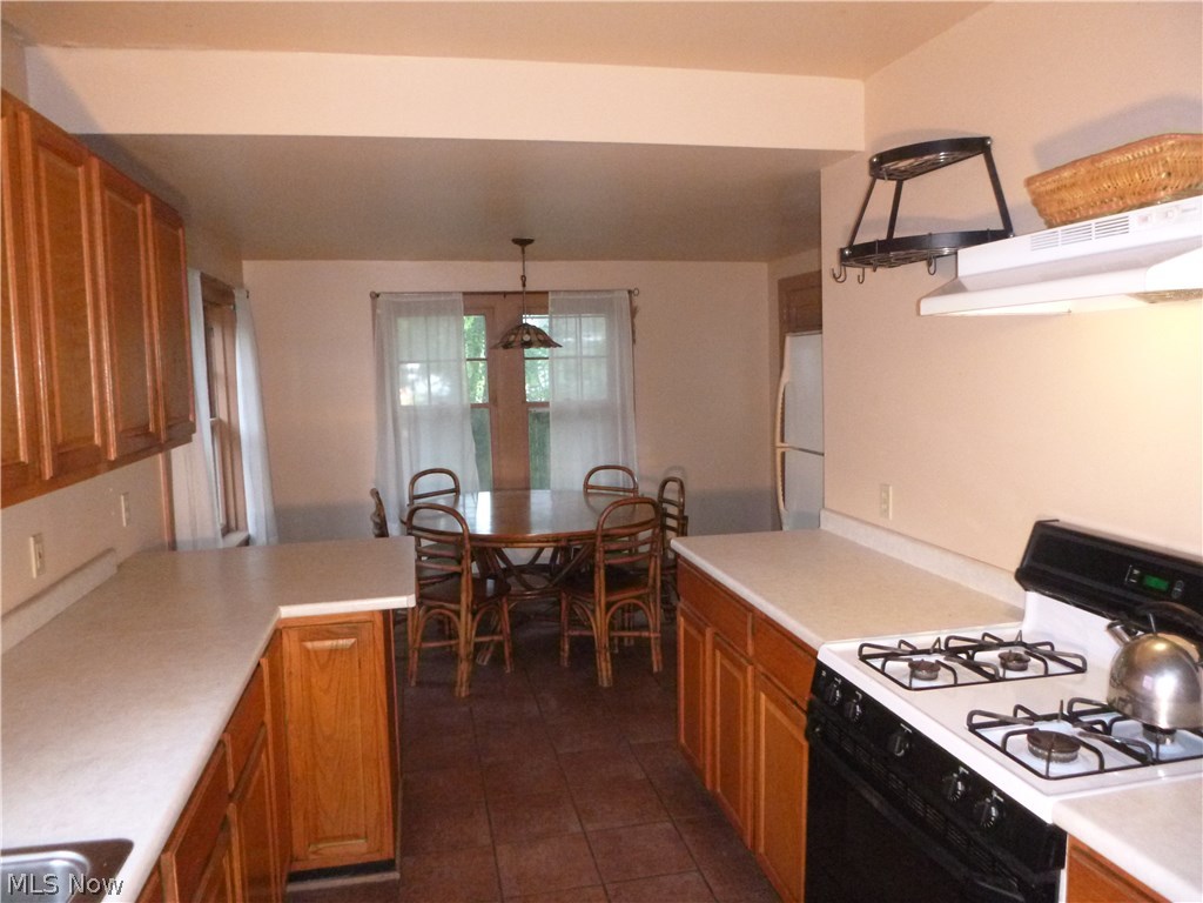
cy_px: 452
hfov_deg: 69.4
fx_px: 869
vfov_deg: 54.9
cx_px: 602
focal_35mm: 25
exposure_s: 1/60
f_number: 3.9
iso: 640
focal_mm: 4.5
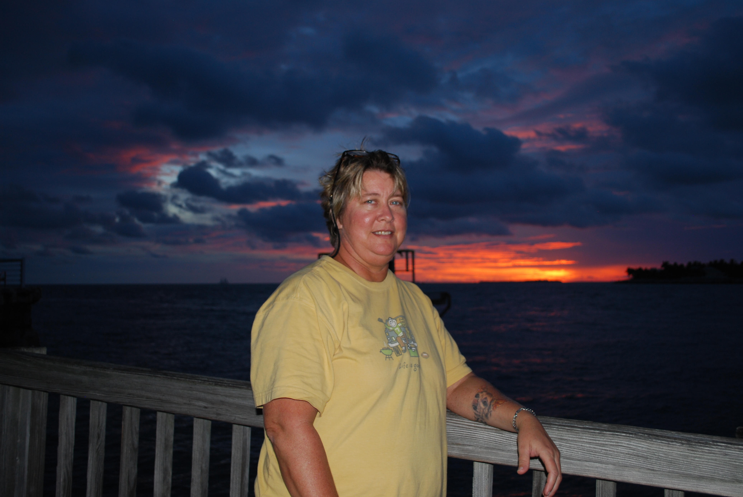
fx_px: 682
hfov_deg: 57.2
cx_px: 372
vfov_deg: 40.1
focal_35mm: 33
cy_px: 248
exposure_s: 1/60
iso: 200
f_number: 4
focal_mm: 22
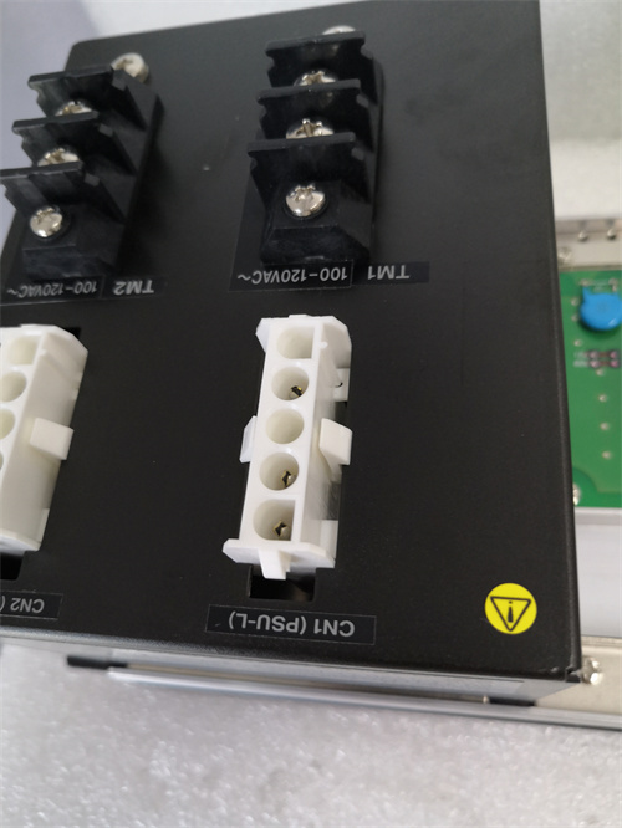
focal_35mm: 27
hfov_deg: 51.4
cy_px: 414
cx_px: 311
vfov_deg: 65.3
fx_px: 646
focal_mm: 3.95
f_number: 1.8
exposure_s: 1/50
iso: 160
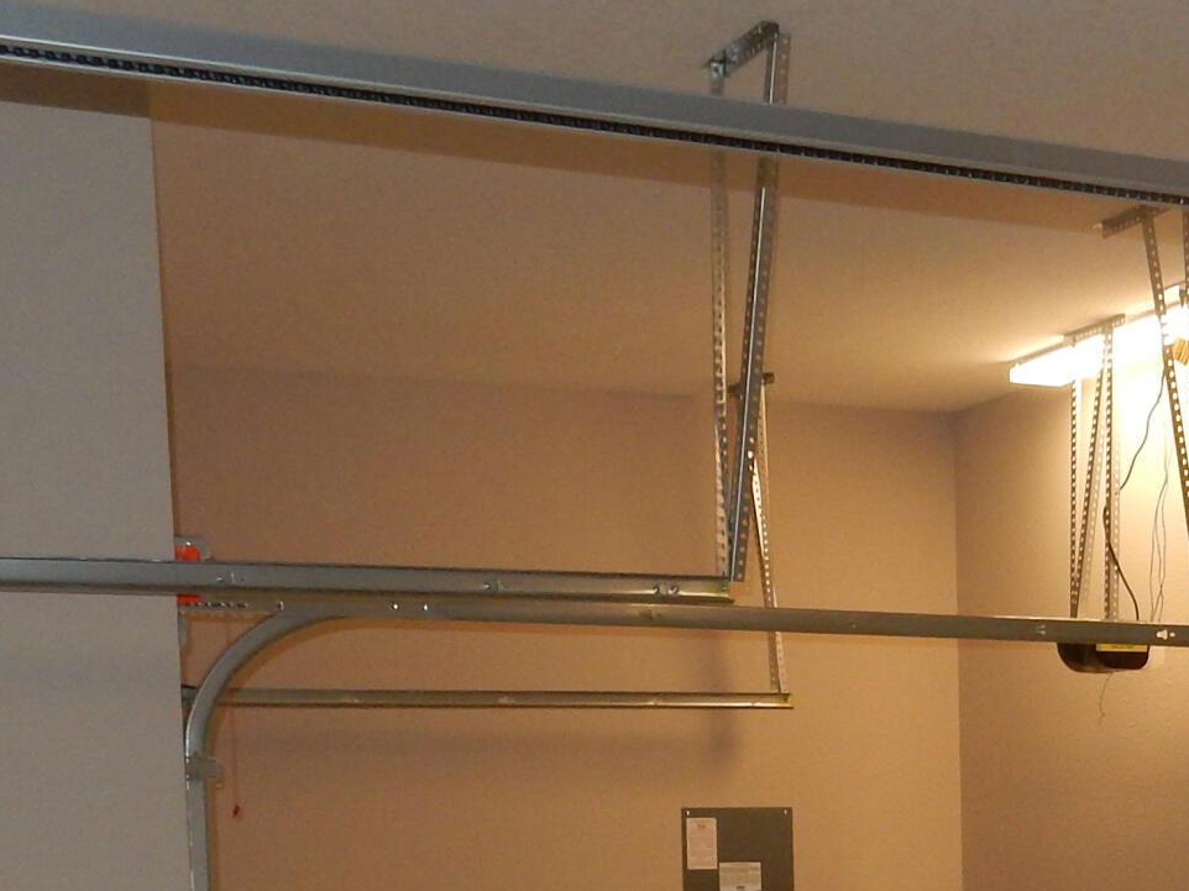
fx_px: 2678
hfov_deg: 24.6
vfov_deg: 17.7
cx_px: 943
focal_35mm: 78
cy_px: 1141
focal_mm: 4.5
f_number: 3.7
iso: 220
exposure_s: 1/30
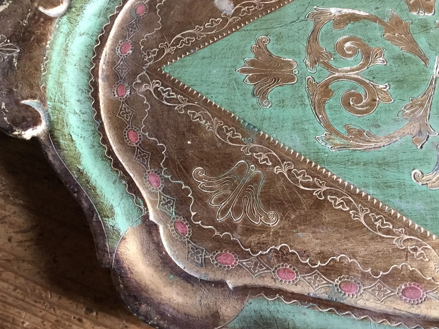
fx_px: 431
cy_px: 169
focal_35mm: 34
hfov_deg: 53.9
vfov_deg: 41.8
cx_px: 211
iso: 200
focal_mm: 3.3
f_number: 2.4
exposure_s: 1/17
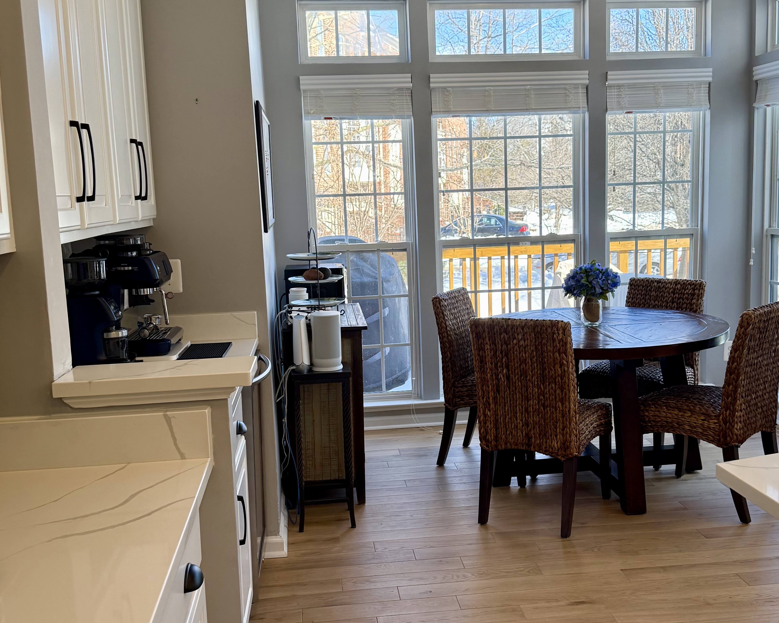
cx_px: 416
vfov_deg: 38.2
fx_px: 899
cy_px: 322
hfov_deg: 46.8
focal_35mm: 39
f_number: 1.78
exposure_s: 1/308
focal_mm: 6.76
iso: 100
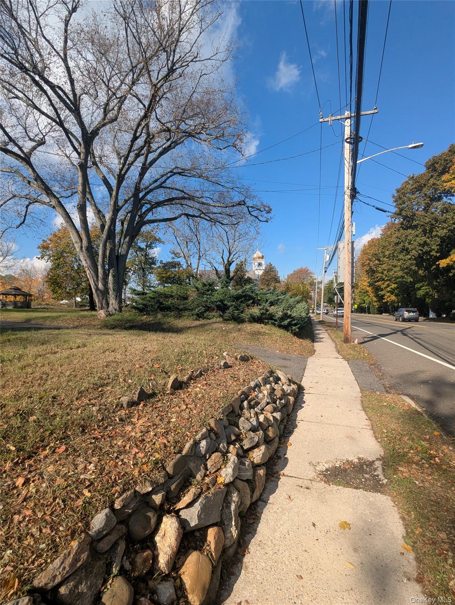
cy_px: 302
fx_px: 280
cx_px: 228
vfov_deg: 94.4
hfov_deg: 78.3
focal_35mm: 16
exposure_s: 1/1290
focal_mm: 2.35
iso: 48
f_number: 2.2
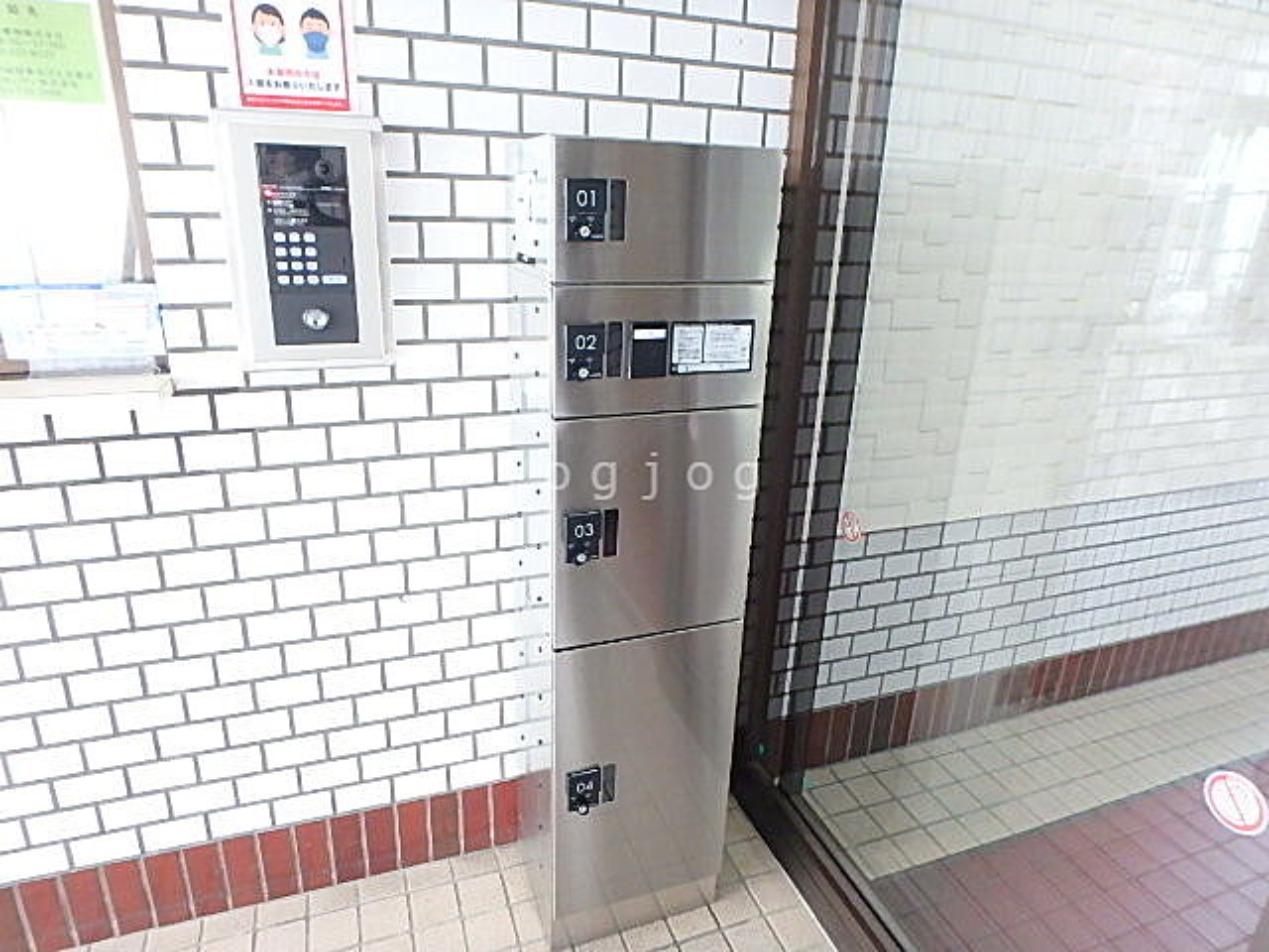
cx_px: 634
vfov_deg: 63.4
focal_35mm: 21
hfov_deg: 79.0
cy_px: 476
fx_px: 770
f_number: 3.5
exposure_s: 1/20
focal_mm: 3.7
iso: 800
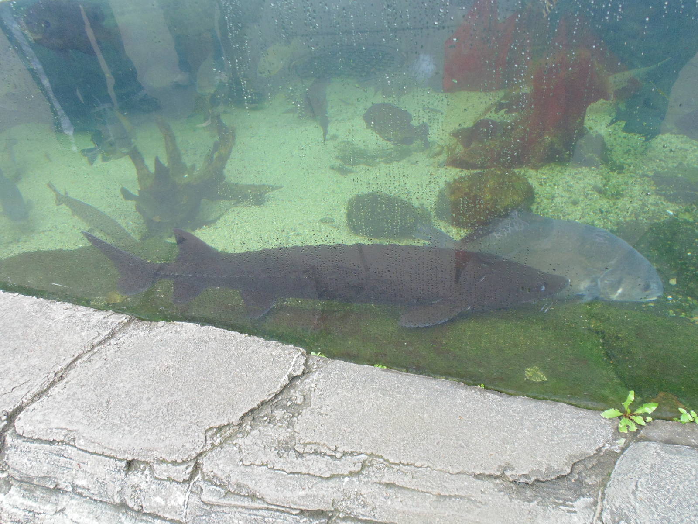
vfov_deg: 51.4
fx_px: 544
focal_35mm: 27
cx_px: 349
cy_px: 262
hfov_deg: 65.3
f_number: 3.2
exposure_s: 1/30
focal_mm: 4.8
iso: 100
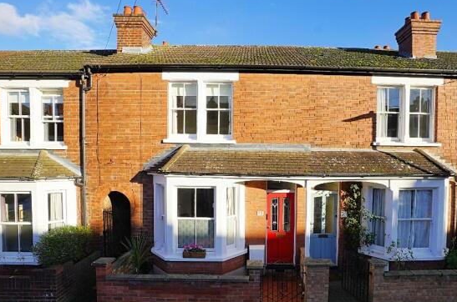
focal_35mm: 18
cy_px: 157
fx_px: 228
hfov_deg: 90.0
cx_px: 243
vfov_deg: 67.1
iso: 100
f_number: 9
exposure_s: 1/125
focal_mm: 10
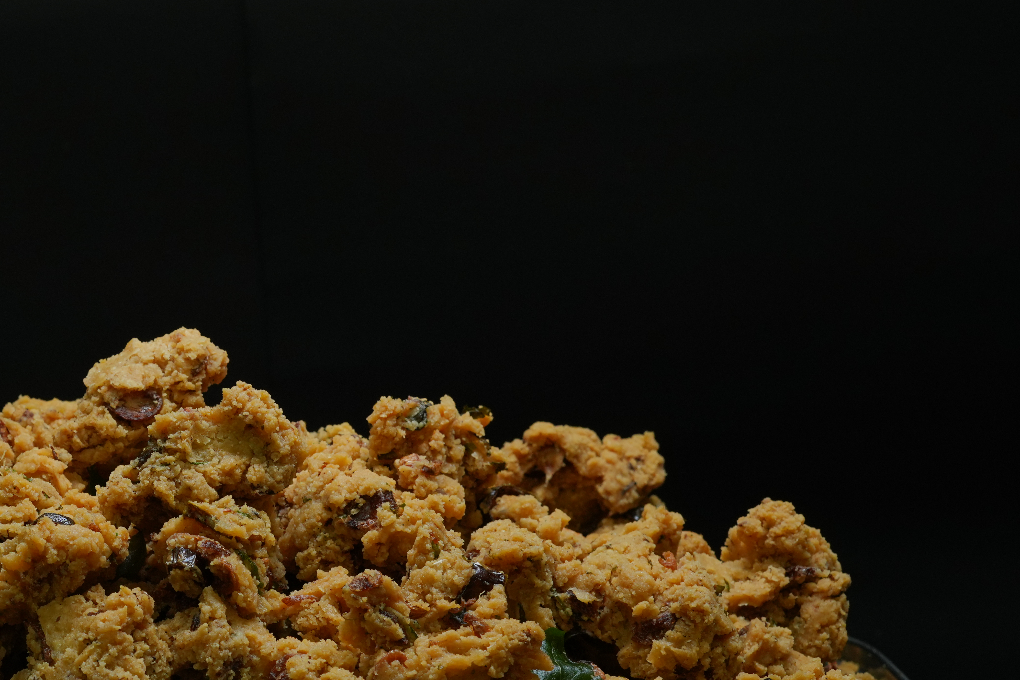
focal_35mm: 84
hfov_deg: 23.8
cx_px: 177
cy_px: 514
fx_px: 2380
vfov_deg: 16.2
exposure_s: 1/125
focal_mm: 50
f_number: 10
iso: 800
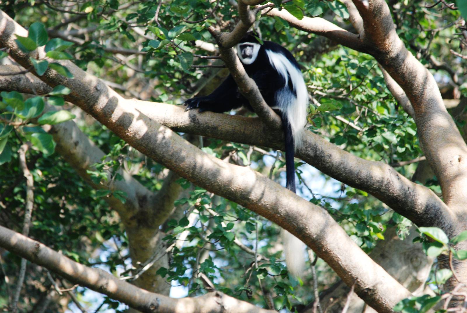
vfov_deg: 1.8
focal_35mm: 750
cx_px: 234
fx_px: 9741
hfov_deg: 2.7
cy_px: 156
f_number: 6.3
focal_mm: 500
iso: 400
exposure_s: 1/250
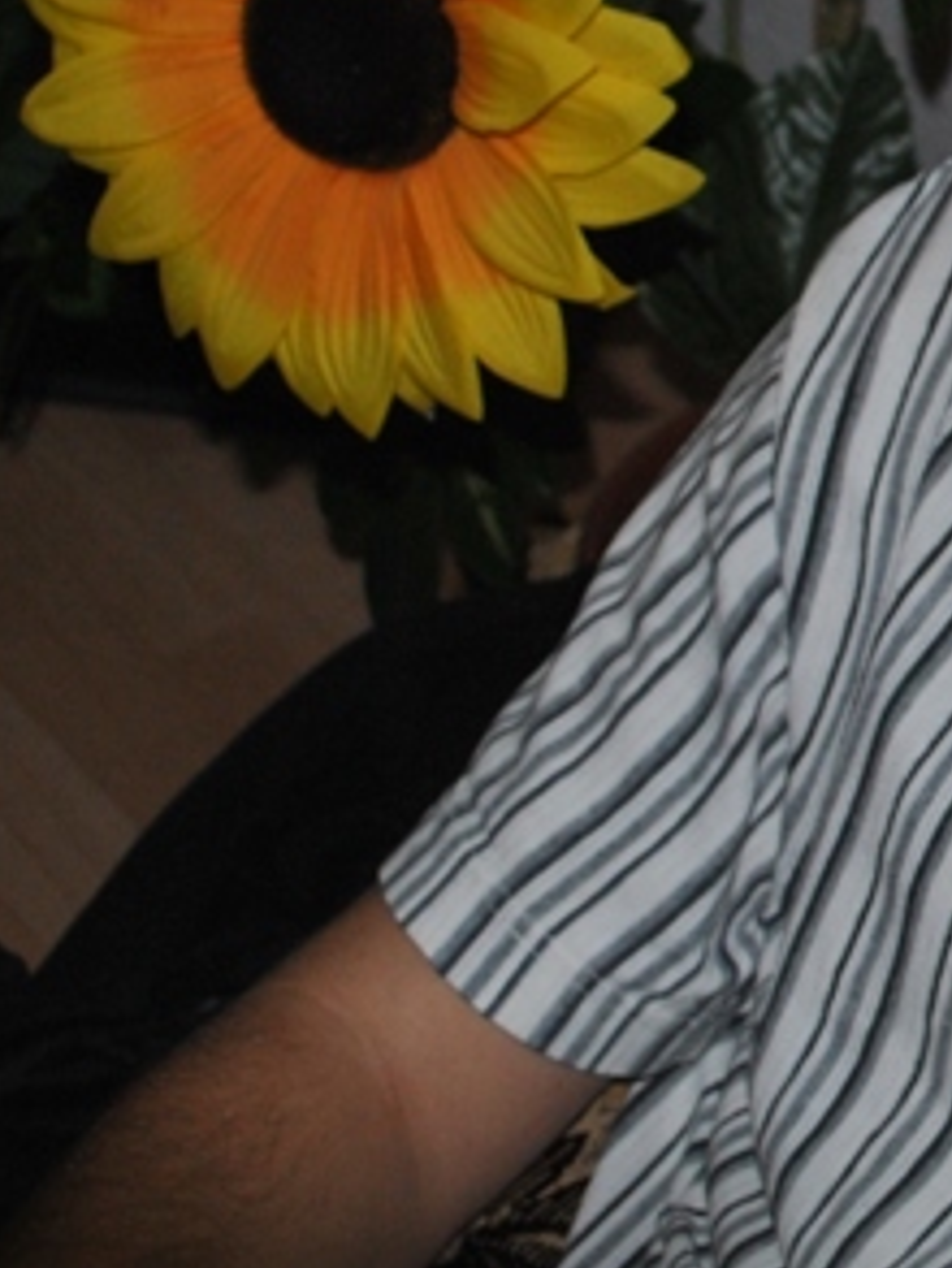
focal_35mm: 121
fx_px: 4434
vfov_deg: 16.1
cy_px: 119
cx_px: 1605
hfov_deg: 11.5
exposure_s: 1/60
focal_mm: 24
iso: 200
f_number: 4
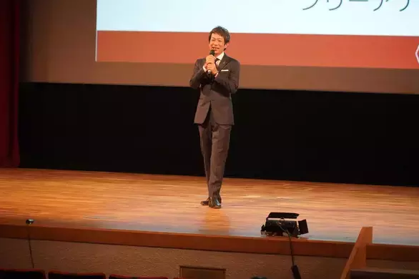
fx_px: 2414
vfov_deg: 6.6
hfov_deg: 9.9
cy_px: 142
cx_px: 212
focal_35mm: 208
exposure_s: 1/80
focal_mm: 135
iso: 6400
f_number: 5.6
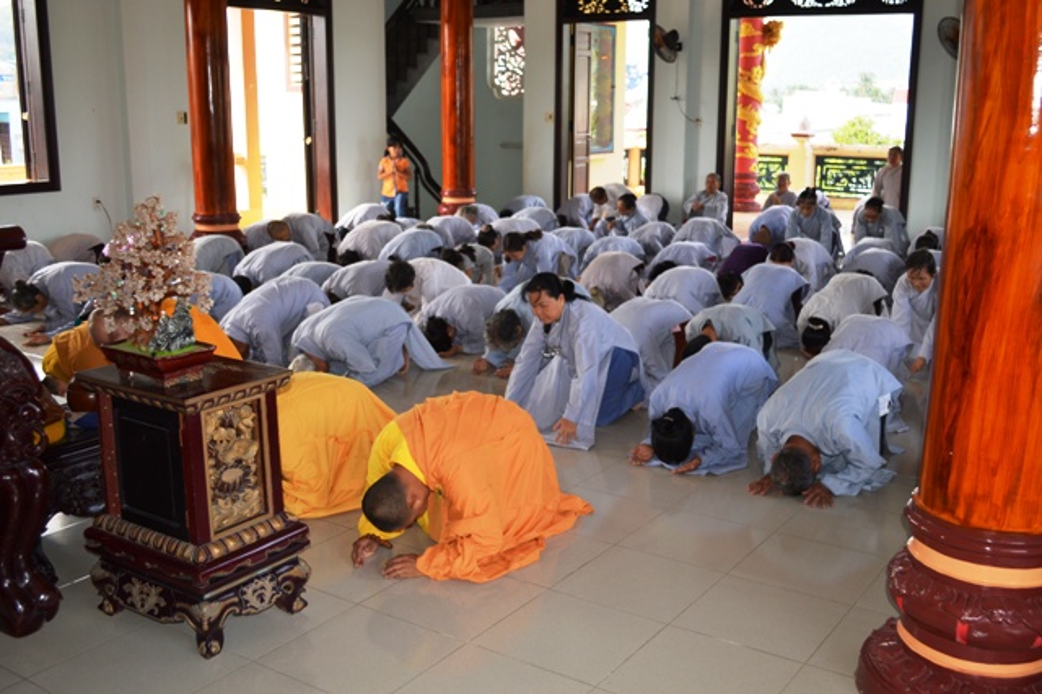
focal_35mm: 36
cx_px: 521
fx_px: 1041
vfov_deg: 36.8
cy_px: 347
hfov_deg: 53.2
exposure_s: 1/125
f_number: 4
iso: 140
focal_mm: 24
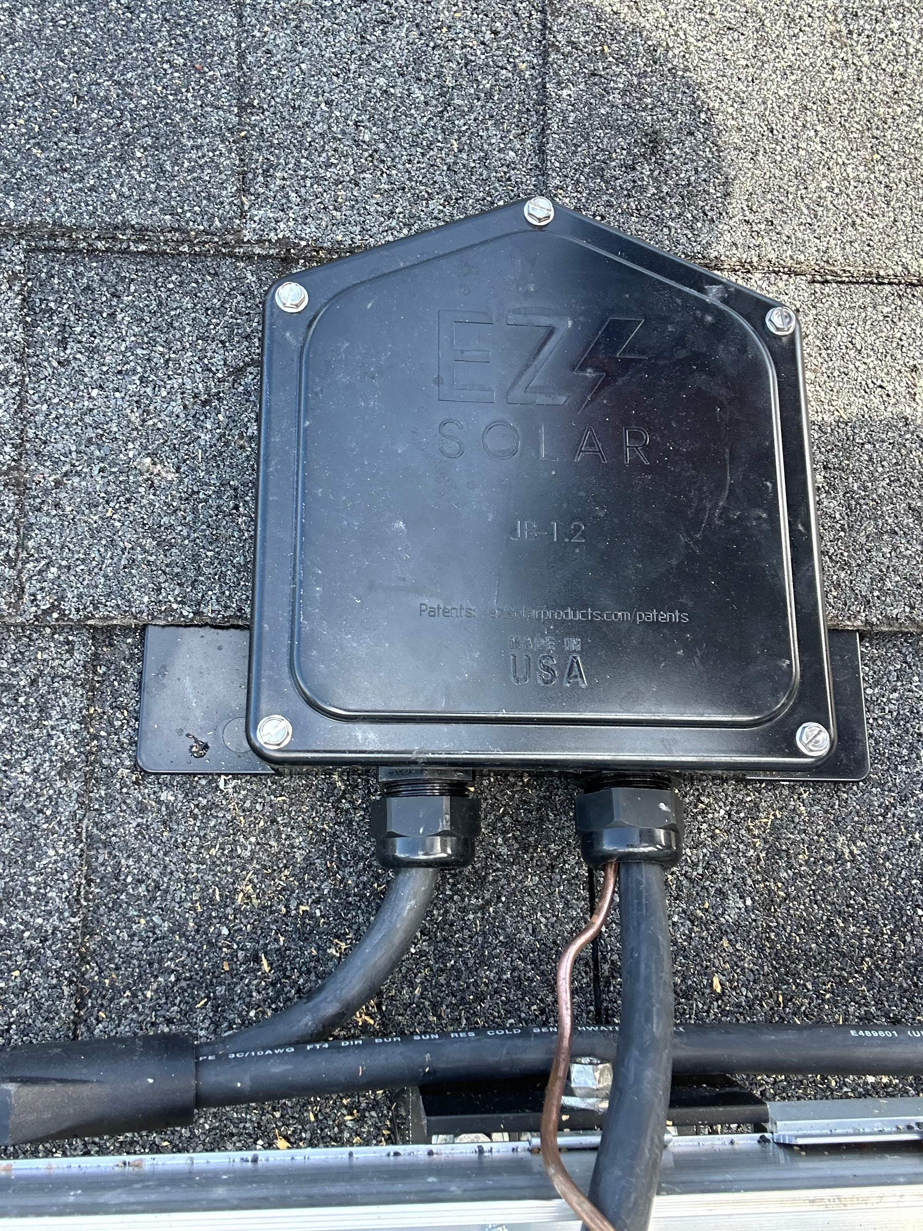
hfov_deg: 46.8
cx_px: 462
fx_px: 1067
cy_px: 616
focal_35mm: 30
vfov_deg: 60.0
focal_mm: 2.69
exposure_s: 1/121
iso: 40
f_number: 1.9
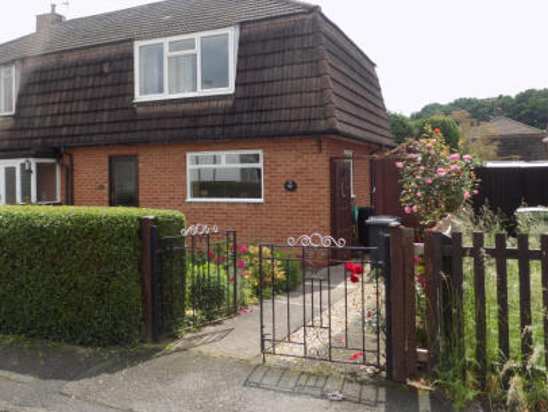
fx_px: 523
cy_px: 165
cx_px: 219
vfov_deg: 42.8
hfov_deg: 54.9
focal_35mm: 33
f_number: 3.1
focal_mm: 4
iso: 80
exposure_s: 1/640
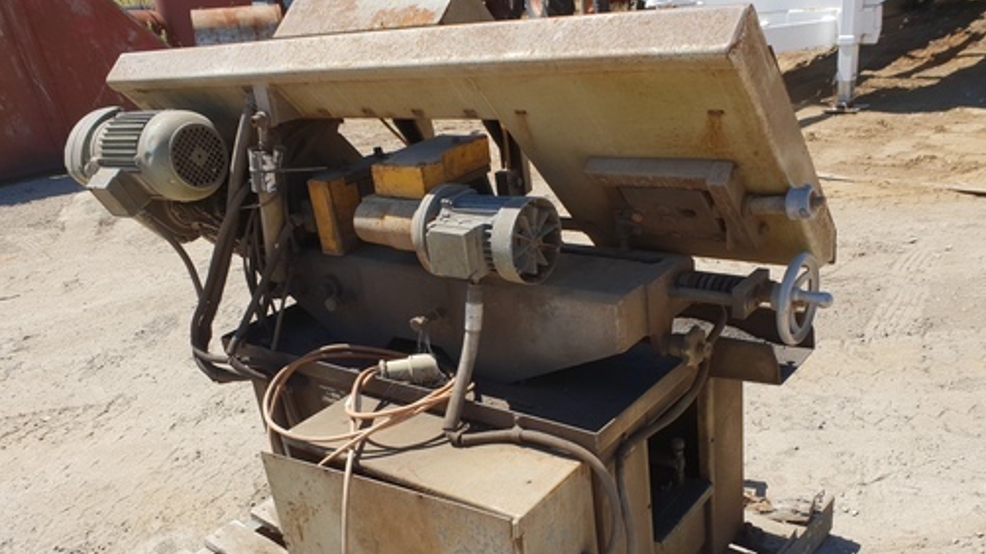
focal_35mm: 32
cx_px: 502
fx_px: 836
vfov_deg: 36.4
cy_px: 359
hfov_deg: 61.0
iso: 50
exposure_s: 1/890
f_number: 2.4
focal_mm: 4.3
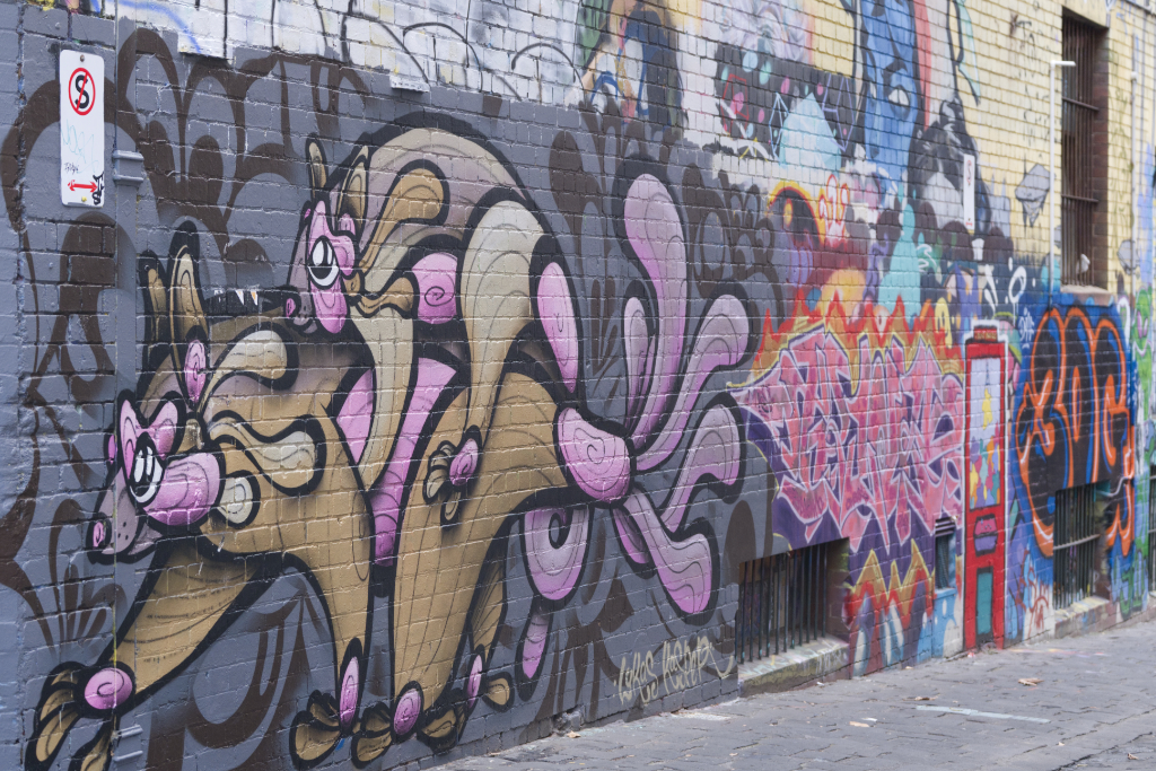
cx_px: 578
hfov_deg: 25.1
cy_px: 386
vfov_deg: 16.9
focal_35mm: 81
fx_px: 2601
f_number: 3.6
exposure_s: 1/420
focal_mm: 54.1
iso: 1000
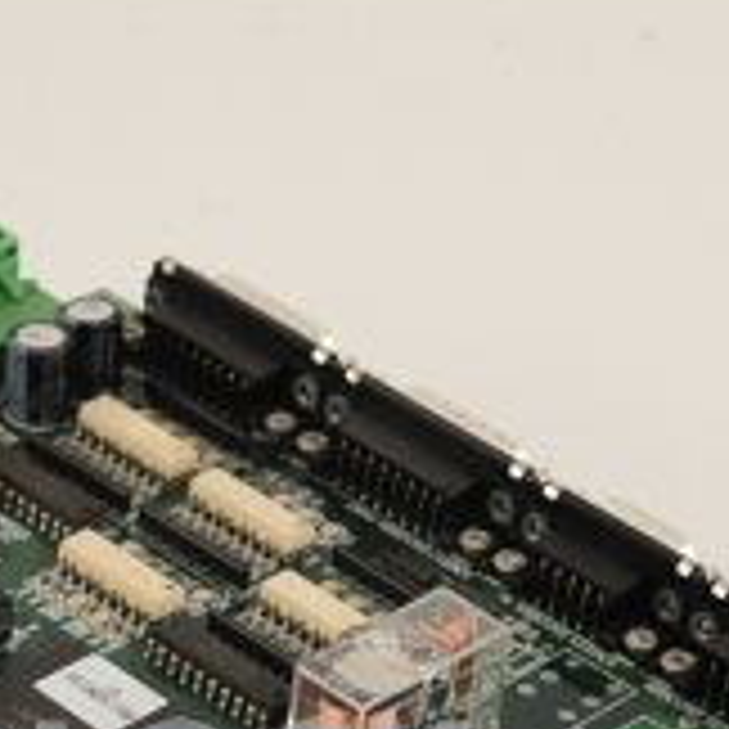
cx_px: 36
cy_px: 830
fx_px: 3741
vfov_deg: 11.0
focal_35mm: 157
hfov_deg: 11.0
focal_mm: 50
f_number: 13
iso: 1600
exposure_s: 1/125
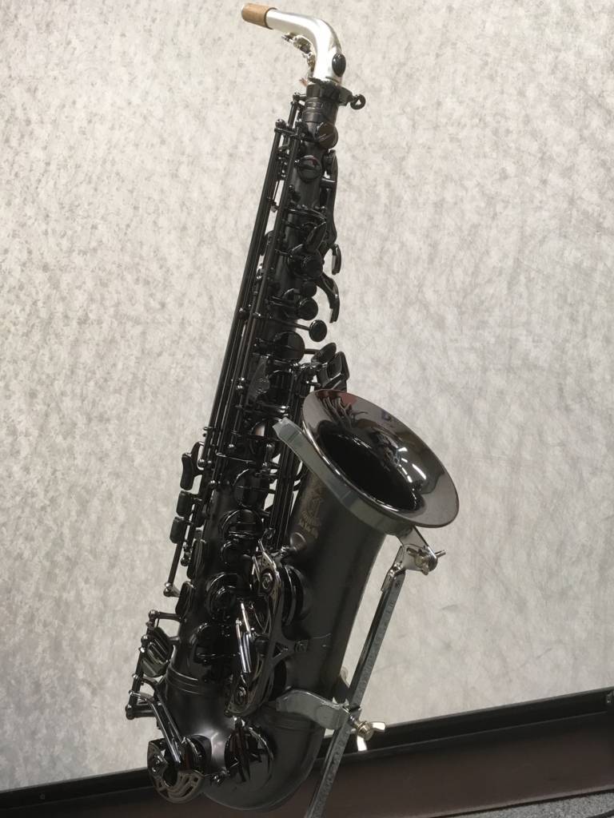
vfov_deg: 61.7
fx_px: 686
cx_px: 307
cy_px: 409
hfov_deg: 48.2
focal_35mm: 29
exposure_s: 1/30
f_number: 2.2
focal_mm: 4.15
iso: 40
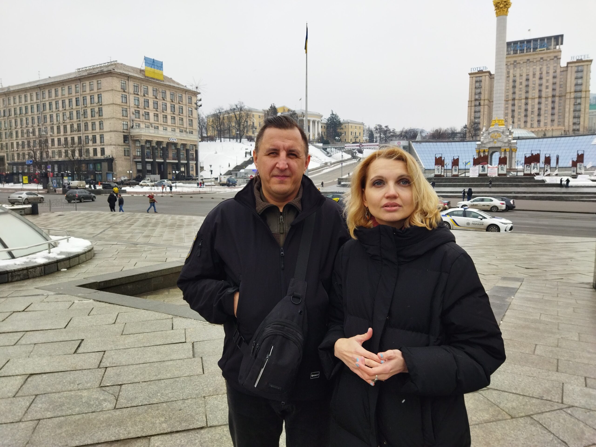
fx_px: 465
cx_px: 298
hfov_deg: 65.3
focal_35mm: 27
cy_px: 224
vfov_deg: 51.4
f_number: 1.79
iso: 99
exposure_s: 1/443
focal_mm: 4.71
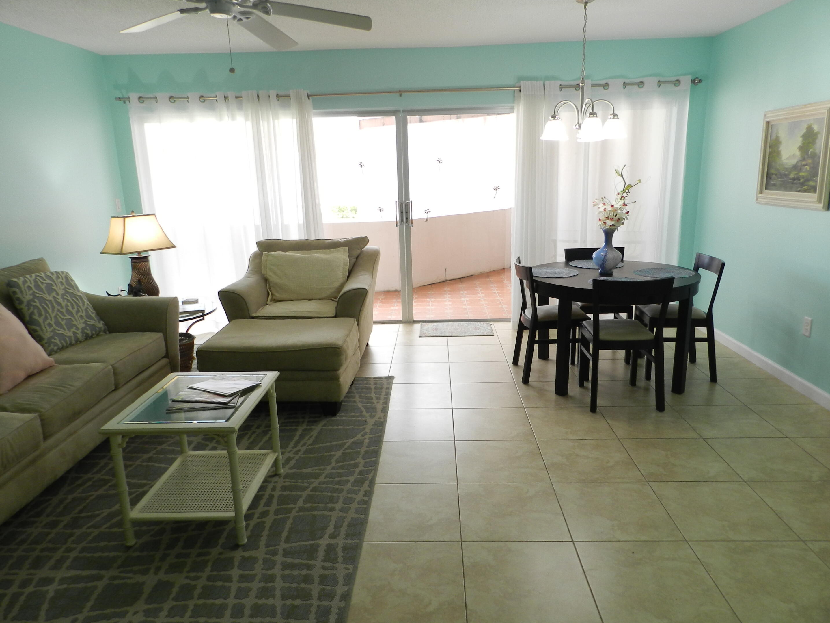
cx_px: 419
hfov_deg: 71.6
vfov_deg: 56.8
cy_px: 308
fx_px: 575
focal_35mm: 24
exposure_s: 1/40
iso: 160
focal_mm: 4
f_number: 3.4
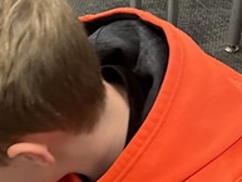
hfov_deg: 14.1
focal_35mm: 138
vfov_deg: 10.4
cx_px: 21
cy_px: 279
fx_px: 965
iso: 250
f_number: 1.5
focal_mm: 5.7
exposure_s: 1/60
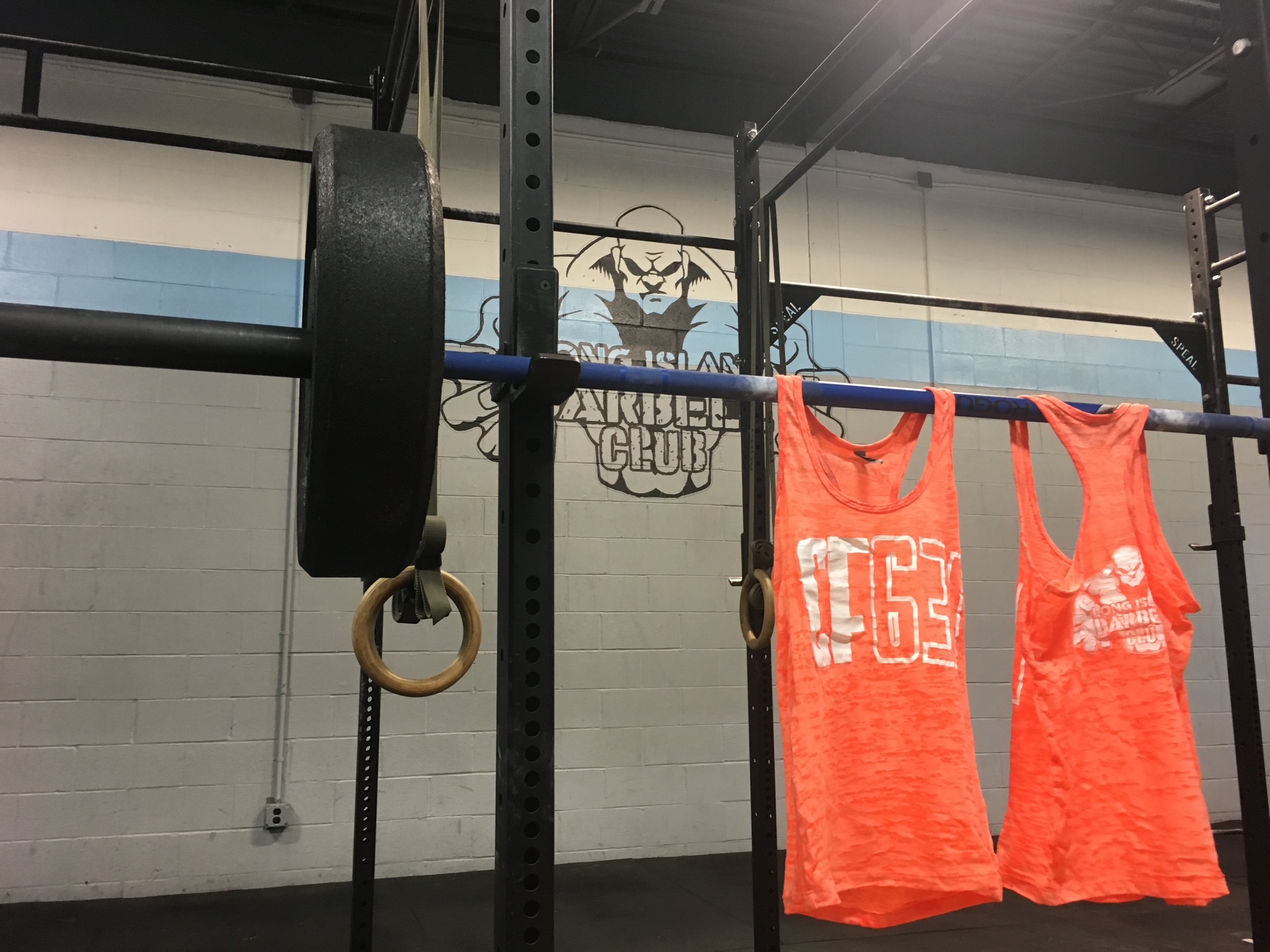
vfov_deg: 48.2
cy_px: 476
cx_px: 635
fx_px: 1064
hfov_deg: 61.7
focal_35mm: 29
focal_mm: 4.15
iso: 100
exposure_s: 1/30
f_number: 2.2
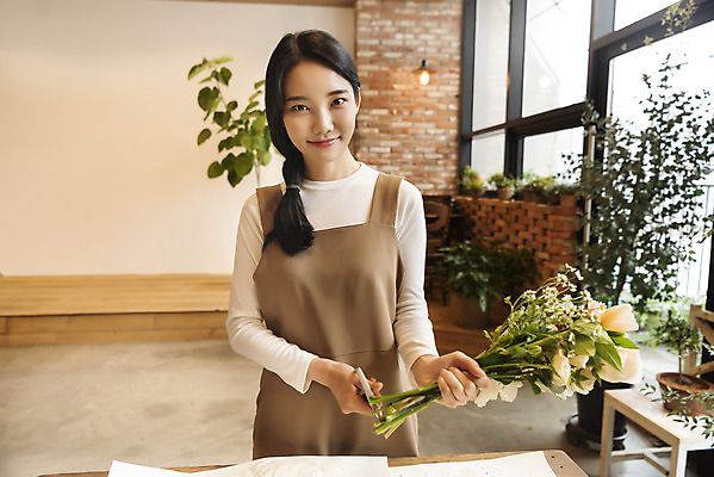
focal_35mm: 24
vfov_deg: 53.2
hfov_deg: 73.7
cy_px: 238
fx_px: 476
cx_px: 357
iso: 400
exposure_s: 1/100
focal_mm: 24
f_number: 3.2
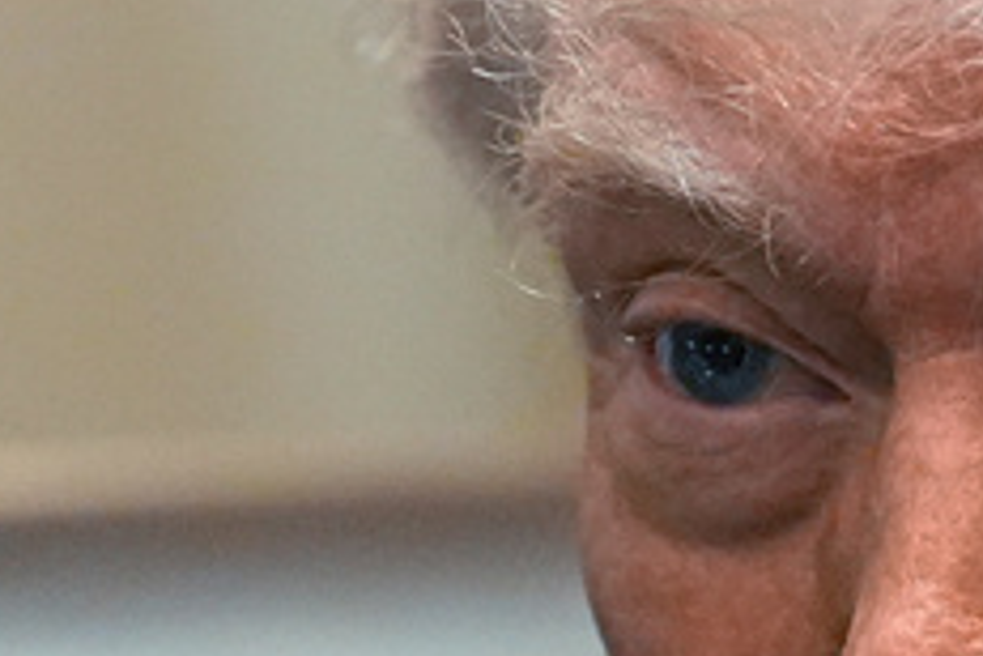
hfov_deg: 1.5
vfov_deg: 1.0
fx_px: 36341
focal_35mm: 1331
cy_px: 388
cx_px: 1264
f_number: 2.8
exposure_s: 1/320
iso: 5000
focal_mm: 200
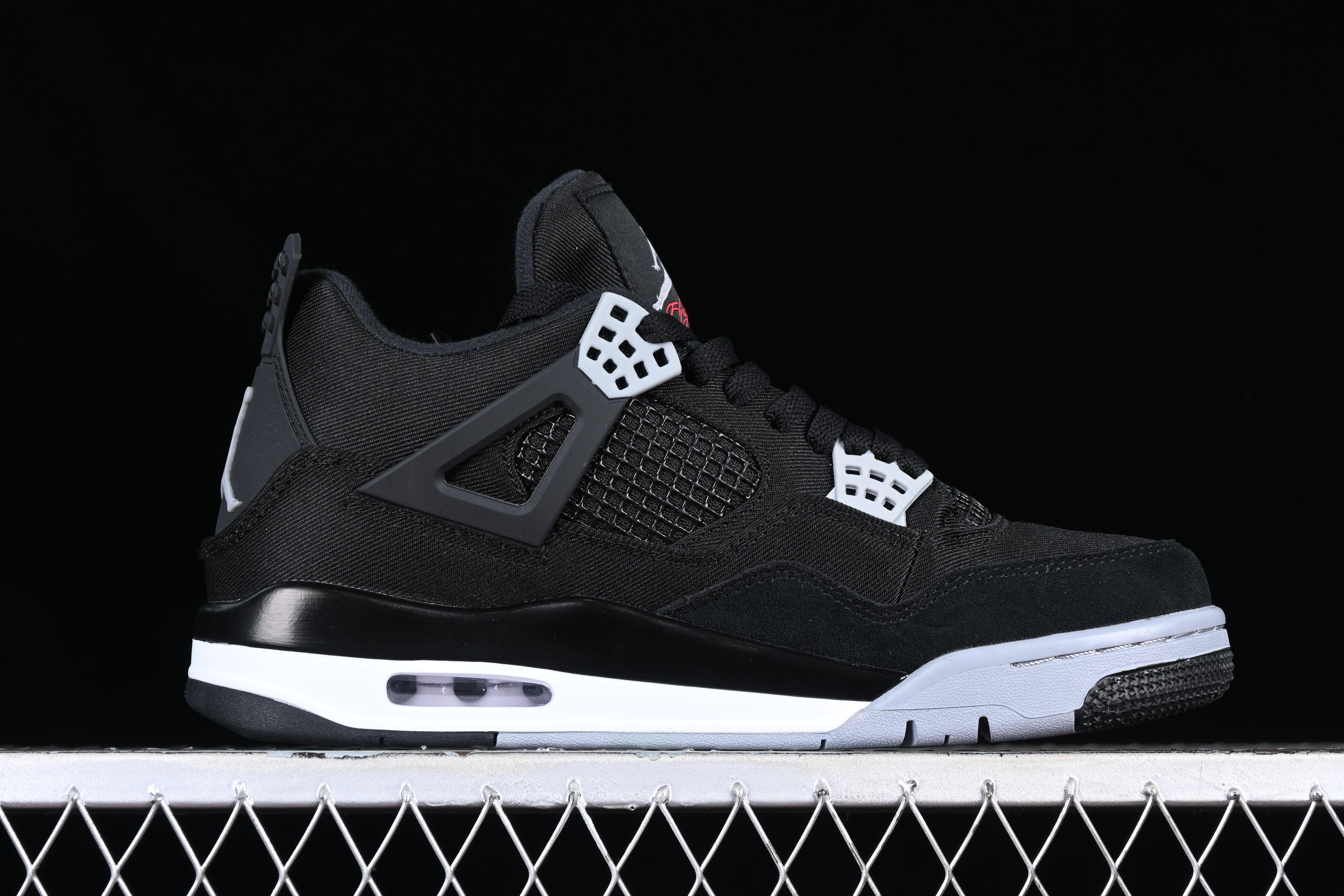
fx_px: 2986
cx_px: 687
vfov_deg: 17.1
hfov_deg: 25.4
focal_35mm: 80
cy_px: 457
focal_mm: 50
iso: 160
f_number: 6.3
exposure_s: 1/60
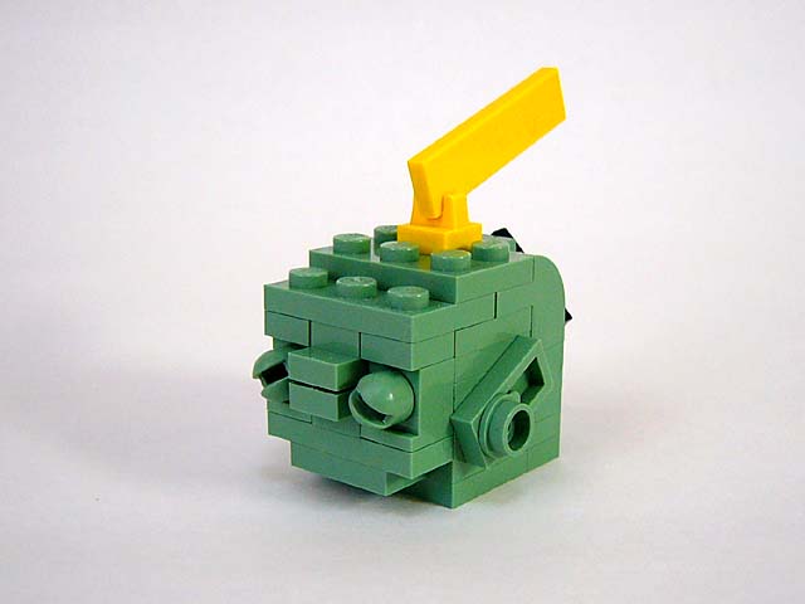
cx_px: 402
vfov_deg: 40.7
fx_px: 814
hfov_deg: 52.6
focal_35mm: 35
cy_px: 302
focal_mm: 5.8
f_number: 2.8
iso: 100
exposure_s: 1/30
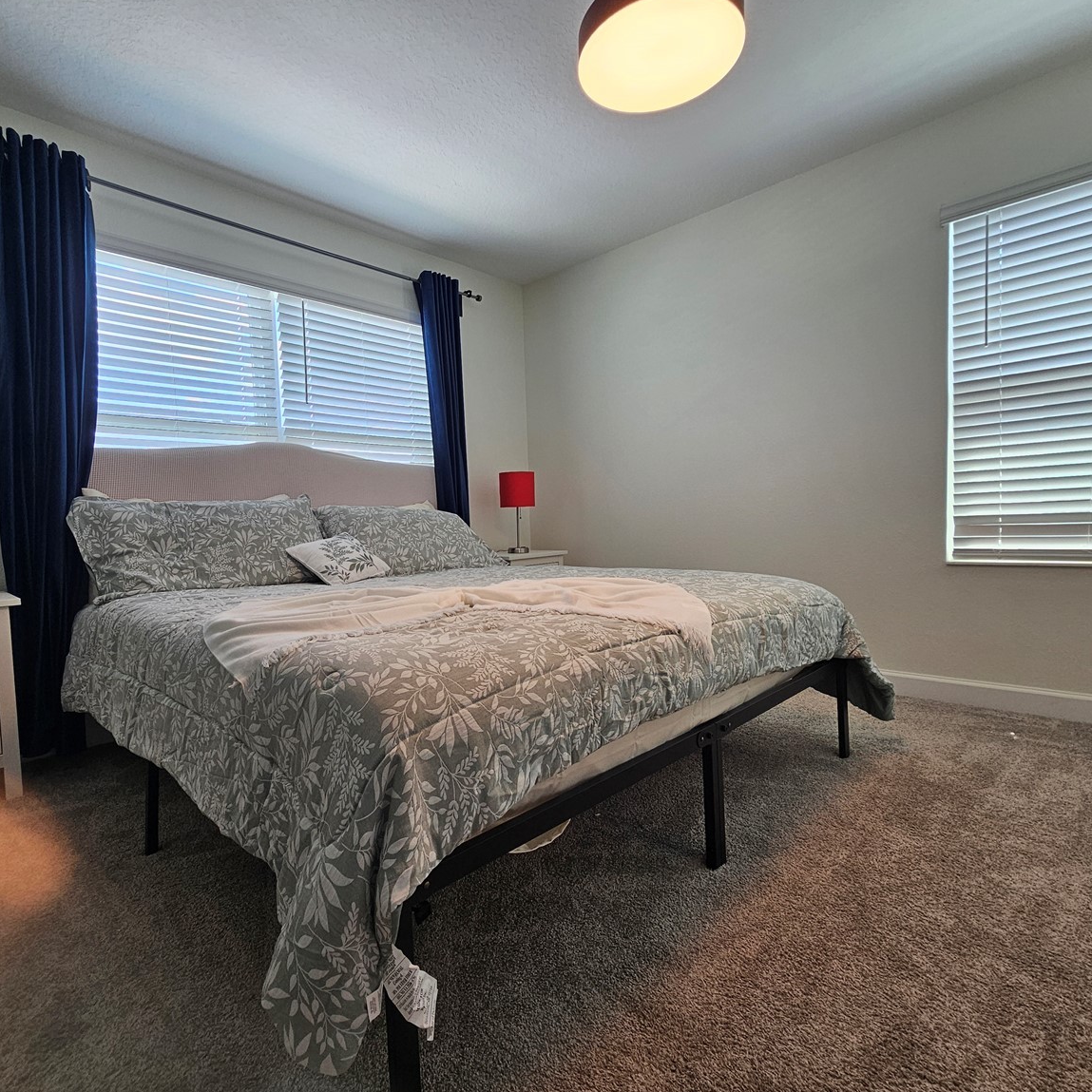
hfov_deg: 87.1
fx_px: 571
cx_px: 485
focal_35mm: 16
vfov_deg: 87.4
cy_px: 559
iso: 64
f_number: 2.2
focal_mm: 2.2
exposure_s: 1/106
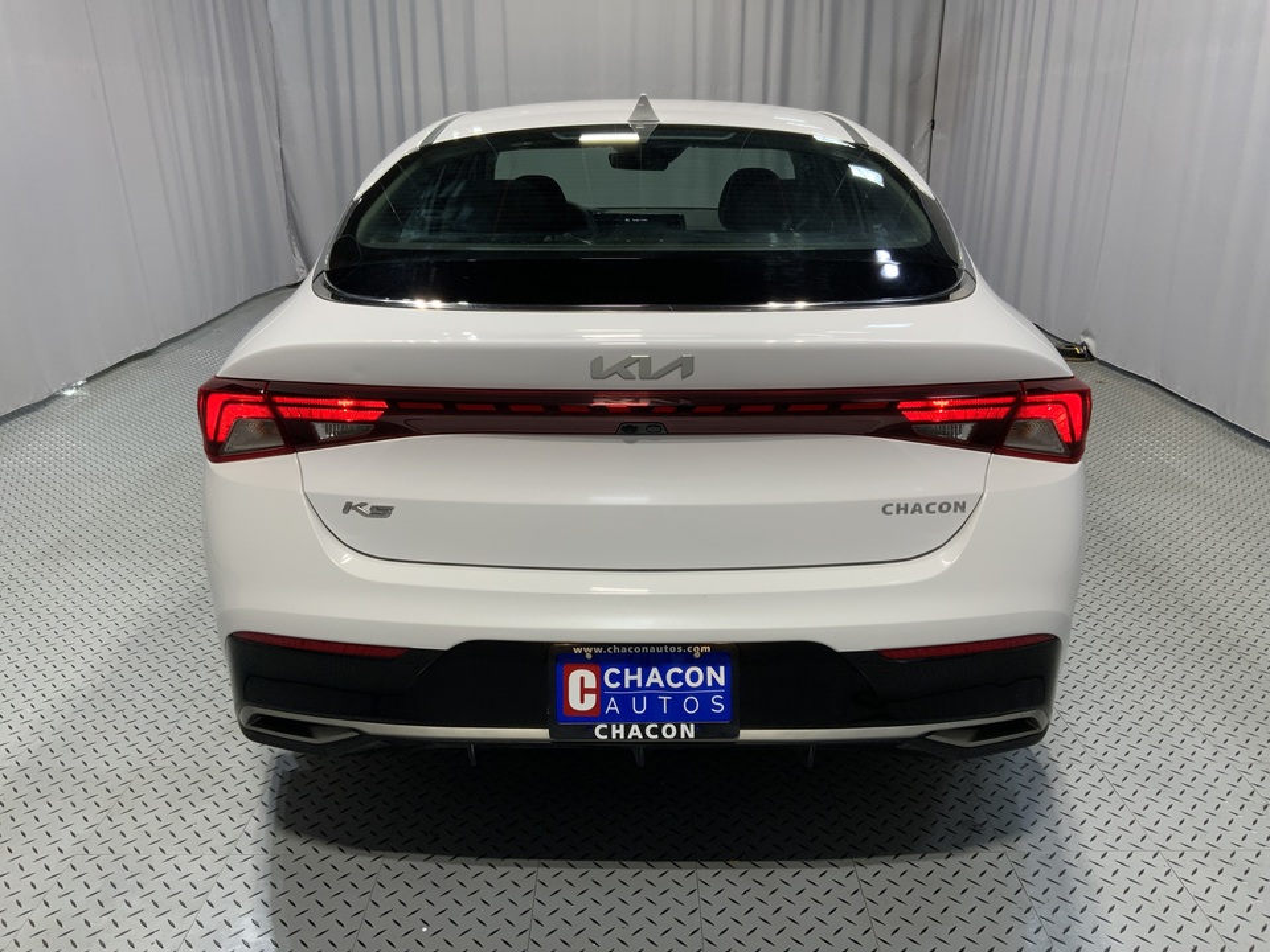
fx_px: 1064
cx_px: 635
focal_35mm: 29
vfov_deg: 48.2
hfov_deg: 61.7
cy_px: 476
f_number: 1.8
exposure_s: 1/62
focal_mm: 3
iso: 32
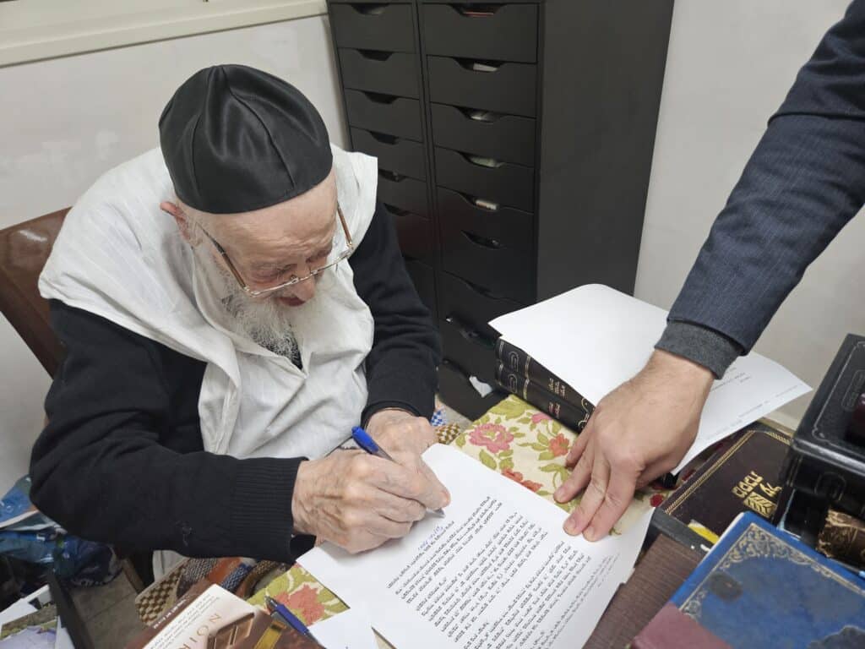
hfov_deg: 73.9
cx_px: 432
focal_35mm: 23
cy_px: 324
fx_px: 575
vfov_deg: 58.9
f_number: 1.8
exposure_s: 1/100
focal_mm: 5.4
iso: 320
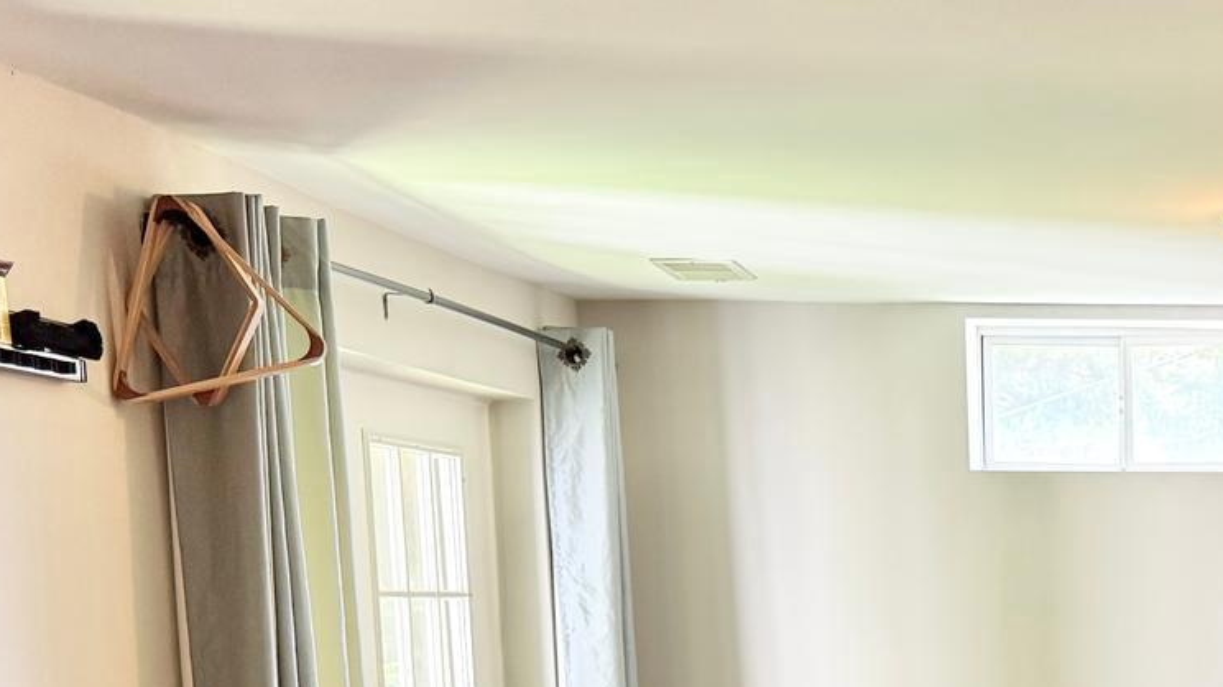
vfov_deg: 15.3
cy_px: 1077
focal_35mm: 72
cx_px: 1244
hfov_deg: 27.5
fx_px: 2334
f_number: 1.78
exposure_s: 1/60
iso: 160
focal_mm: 6.76
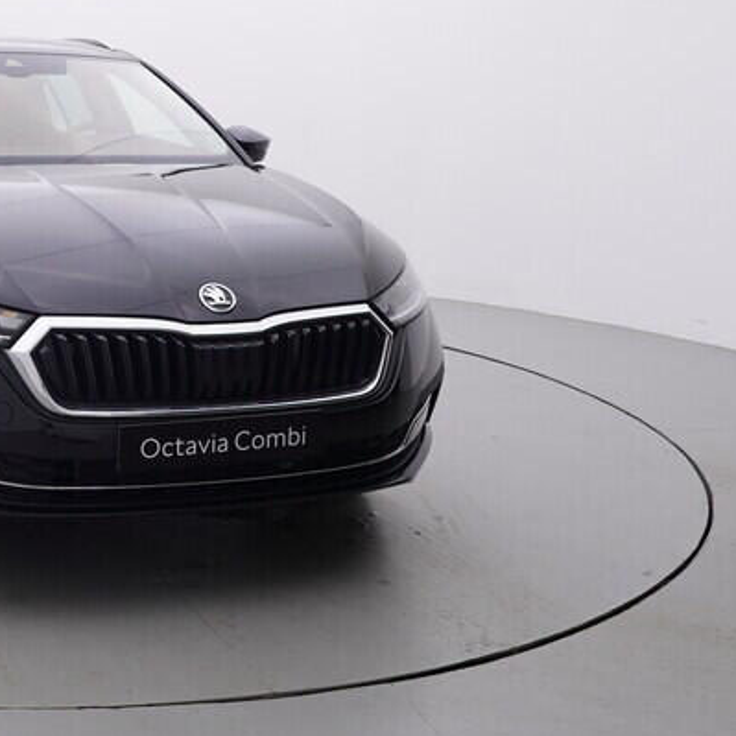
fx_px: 1181
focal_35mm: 49
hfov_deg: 31.2
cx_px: -52
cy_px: 284
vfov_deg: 34.5
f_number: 5
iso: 200
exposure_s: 1/80
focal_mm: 15
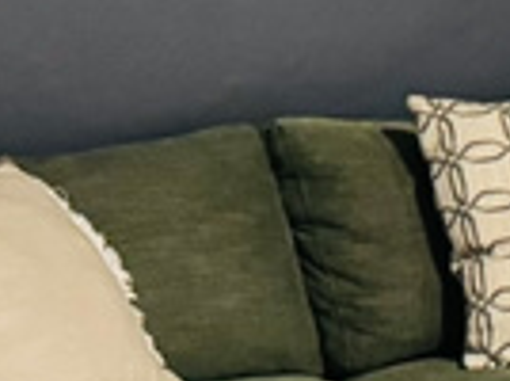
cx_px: 1408
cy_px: 164
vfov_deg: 8.0
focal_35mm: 184
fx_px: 2706
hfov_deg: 9.1
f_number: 1.78
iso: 640
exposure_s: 1/40
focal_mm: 6.76
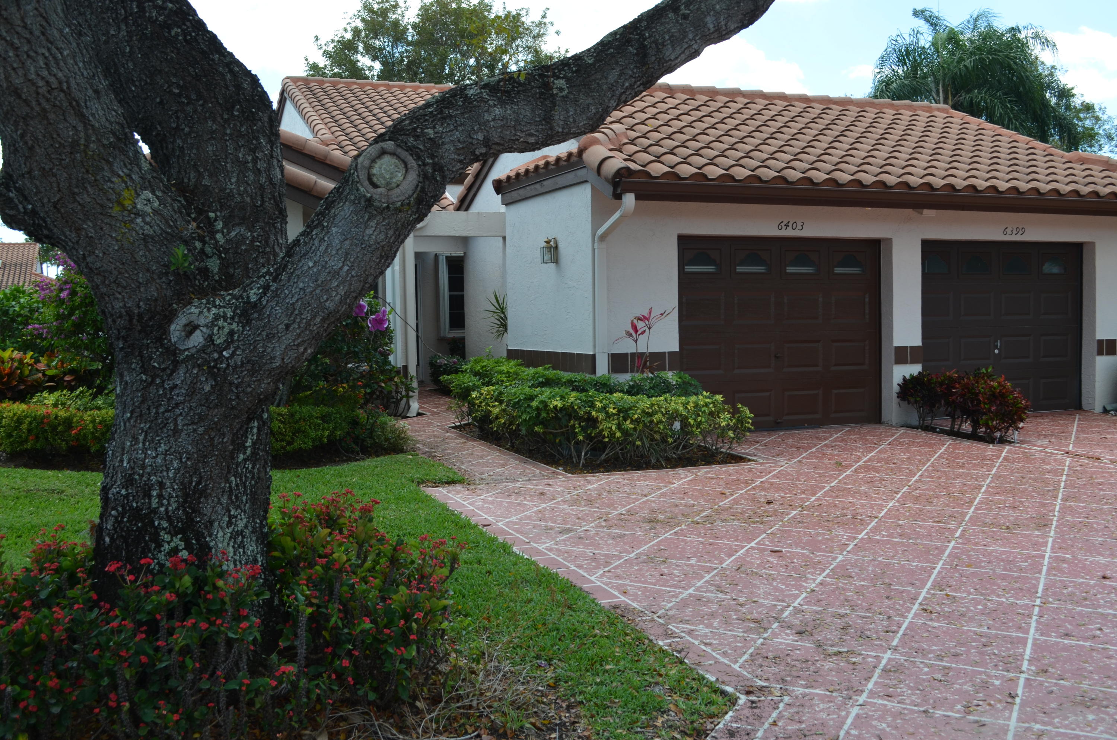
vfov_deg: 36.7
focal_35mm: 36
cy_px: 370
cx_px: 558
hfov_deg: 53.2
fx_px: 1115
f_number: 7.1
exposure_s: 1/200
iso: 200
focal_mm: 24
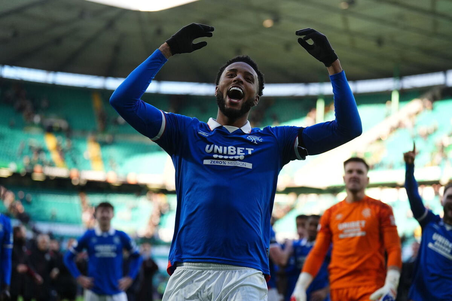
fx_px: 1180
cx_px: 226
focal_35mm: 94
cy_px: 150
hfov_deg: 21.7
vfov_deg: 14.6
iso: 1600
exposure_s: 1/2500
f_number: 2.8
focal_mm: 94
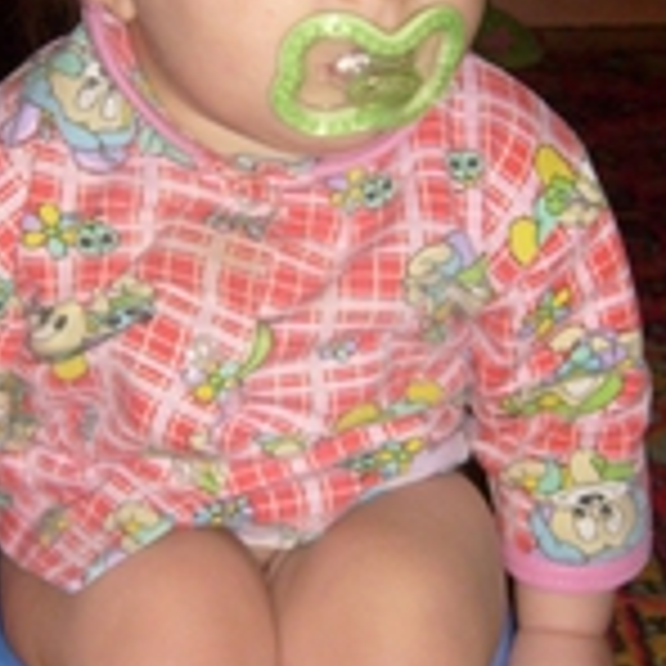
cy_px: 338
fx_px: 2046
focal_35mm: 94
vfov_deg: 18.5
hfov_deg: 18.5
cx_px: 297
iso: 100
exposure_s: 1/45
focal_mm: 5.8
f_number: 2.8
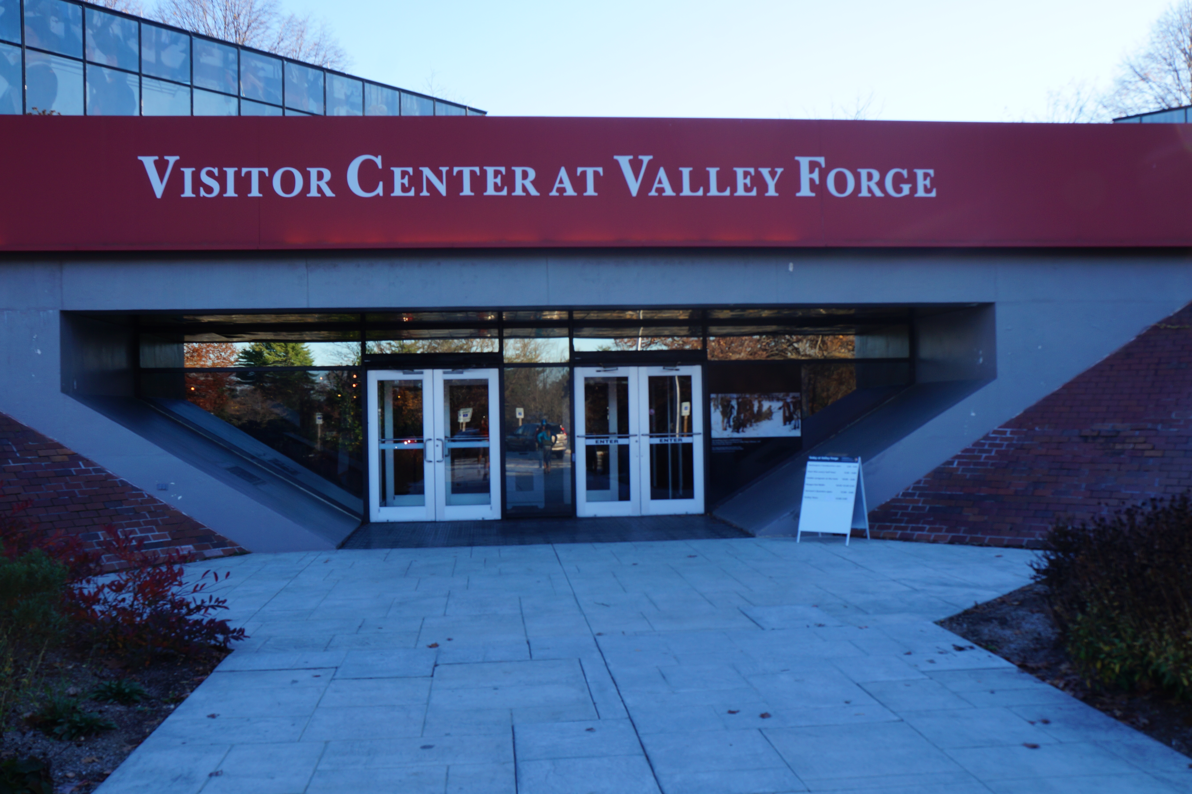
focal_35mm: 33
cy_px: 397
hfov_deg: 57.2
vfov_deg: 39.9
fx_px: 1092
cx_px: 596
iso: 100
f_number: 9
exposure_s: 1/80
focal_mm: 22
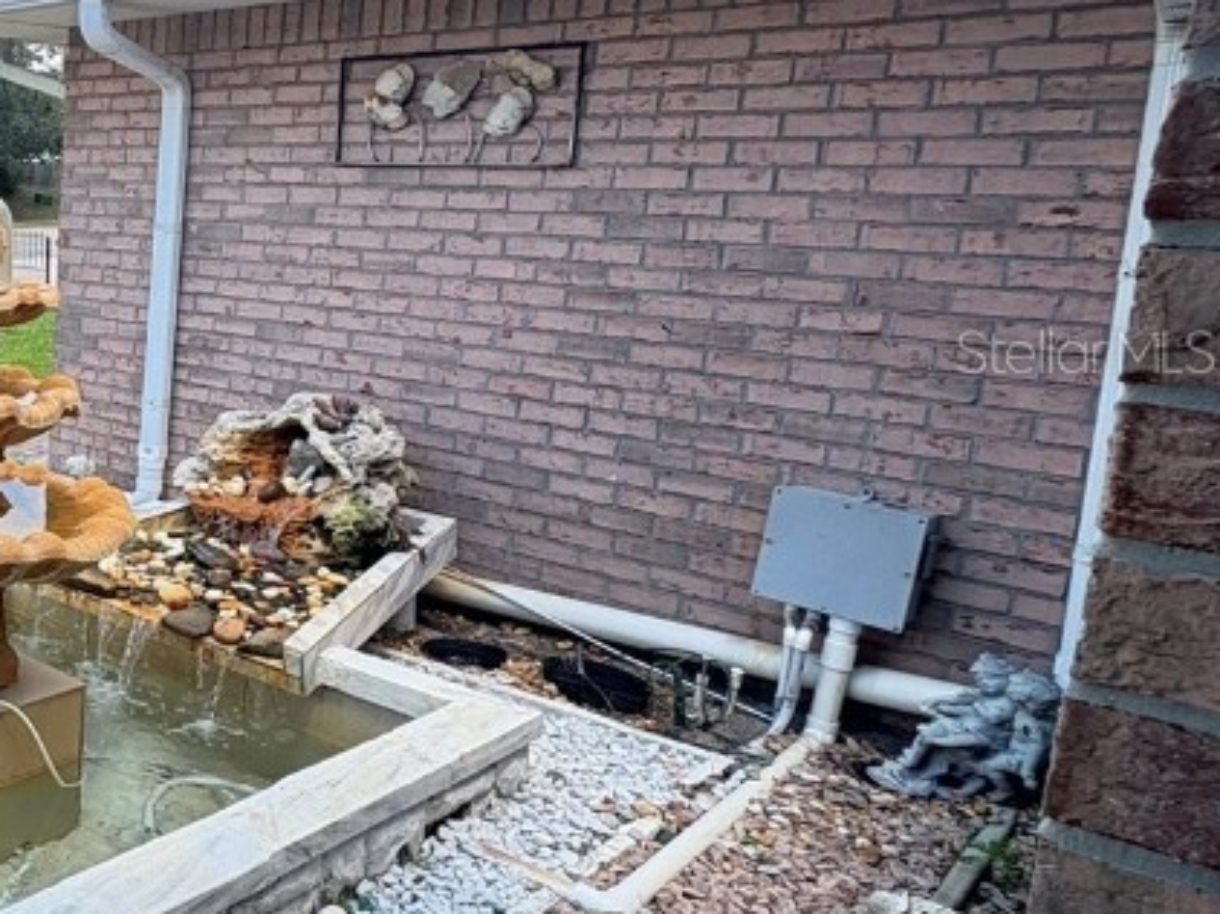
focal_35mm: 34
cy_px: 350
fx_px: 1198
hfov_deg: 39.0
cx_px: -252
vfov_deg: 41.5
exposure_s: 1/409
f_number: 2.2
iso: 40
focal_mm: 2.22
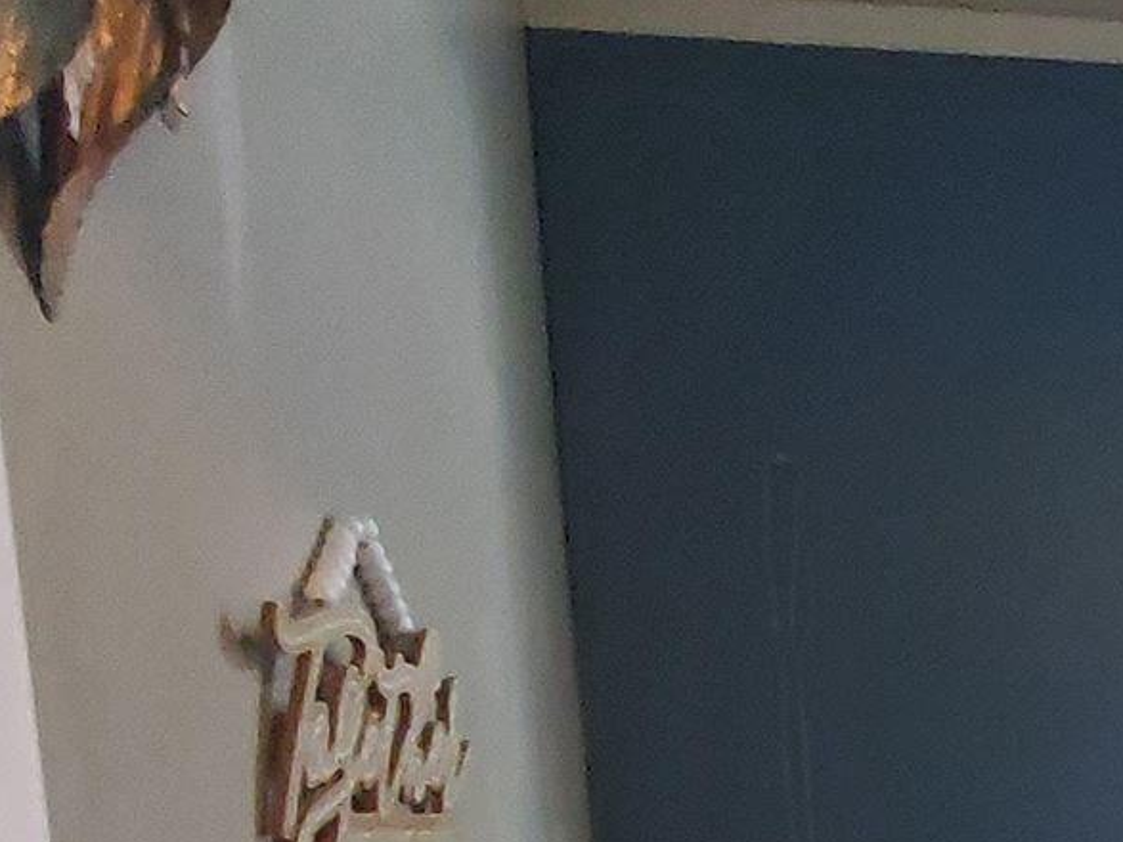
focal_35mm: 68
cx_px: 1741
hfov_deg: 22.6
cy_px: 1007
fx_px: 2206
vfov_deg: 20.3
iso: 400
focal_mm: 1.8
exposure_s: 1/30
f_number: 2.2
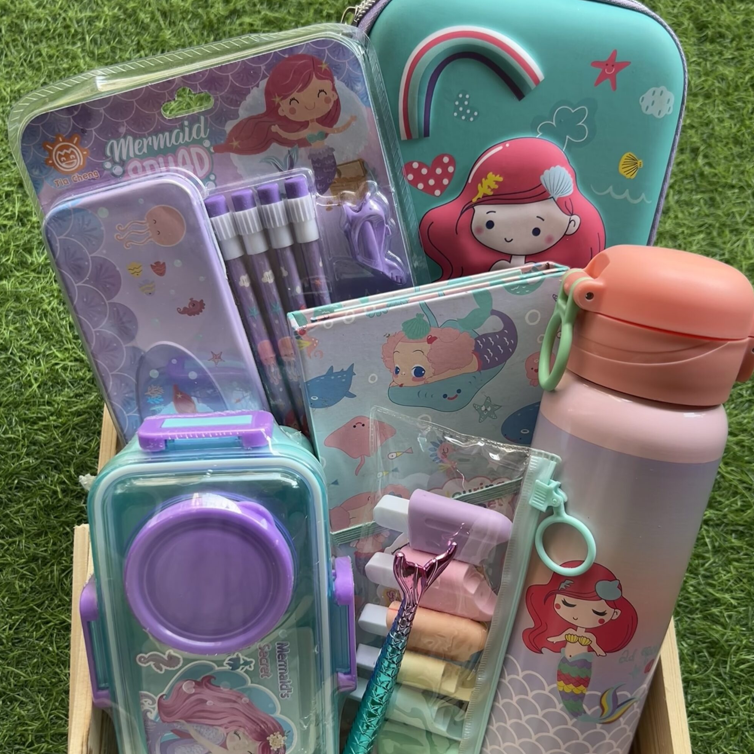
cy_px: 405
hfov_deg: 52.5
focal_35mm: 31
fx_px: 764
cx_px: 379
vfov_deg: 52.5
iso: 40
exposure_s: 1/121
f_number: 1.5
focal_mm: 5.7
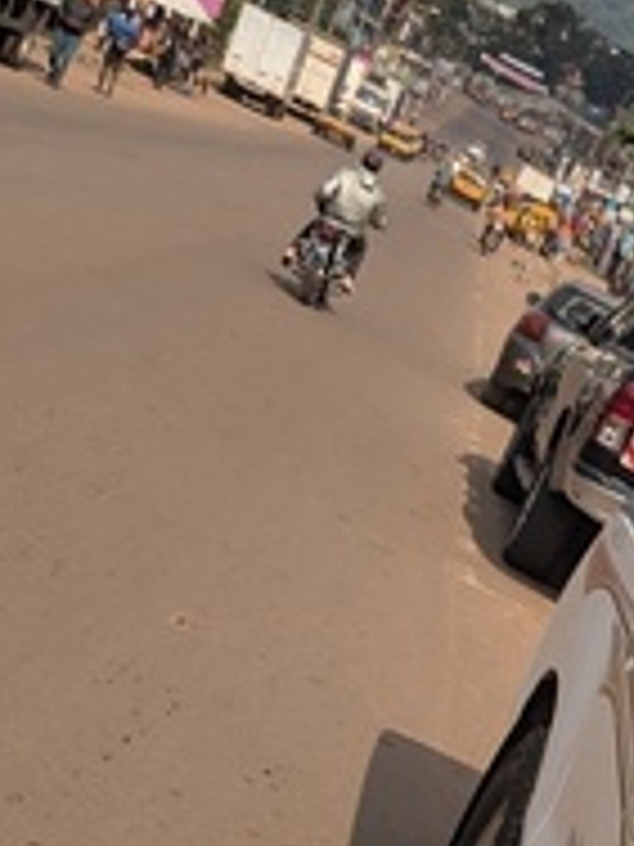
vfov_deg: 21.1
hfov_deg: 16.2
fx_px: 2100
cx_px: 845
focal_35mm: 86
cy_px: 1026
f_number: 1.73
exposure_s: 1/7812
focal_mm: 4.38
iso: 60
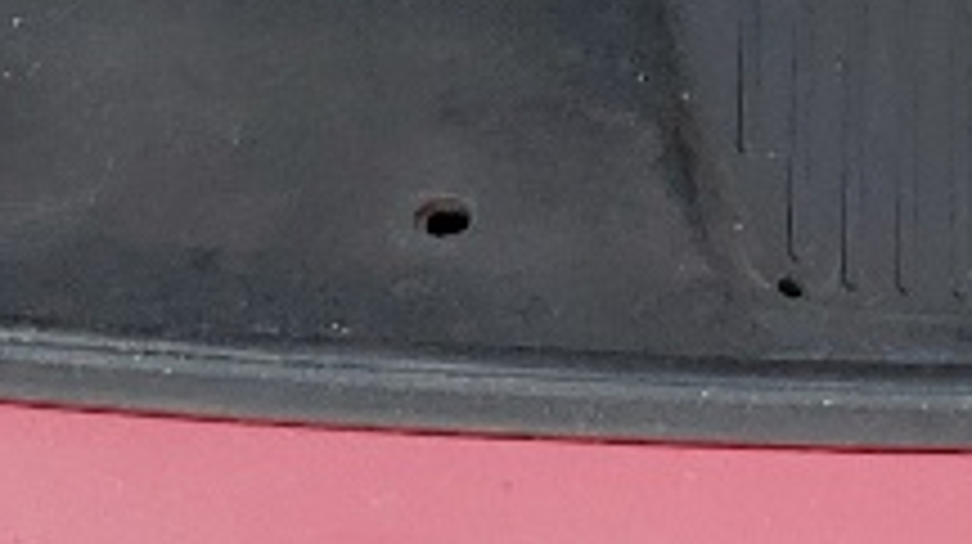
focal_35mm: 210
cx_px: 1242
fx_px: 5407
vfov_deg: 5.5
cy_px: -850
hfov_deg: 10.1
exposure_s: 1/185
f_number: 1.5
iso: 50
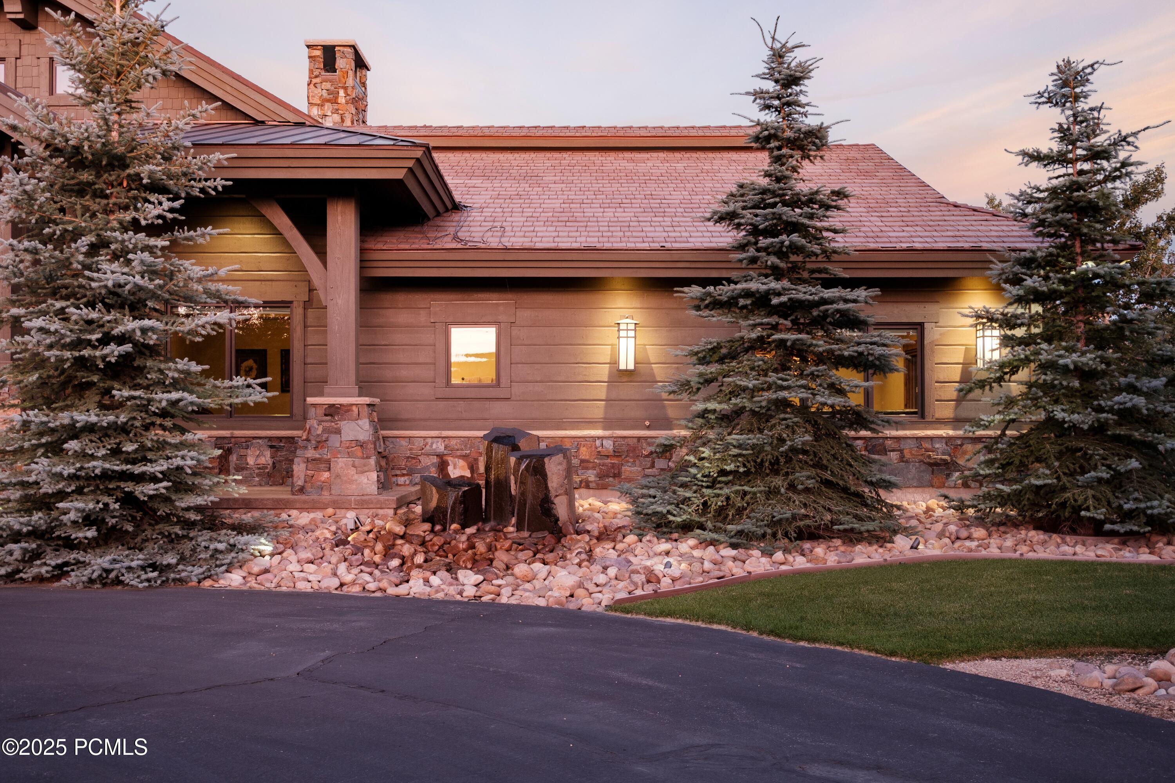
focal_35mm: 36
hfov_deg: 53.1
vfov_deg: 36.9
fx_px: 1175
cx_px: 588
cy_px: 392
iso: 200
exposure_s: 1/6
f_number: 5
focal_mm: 24
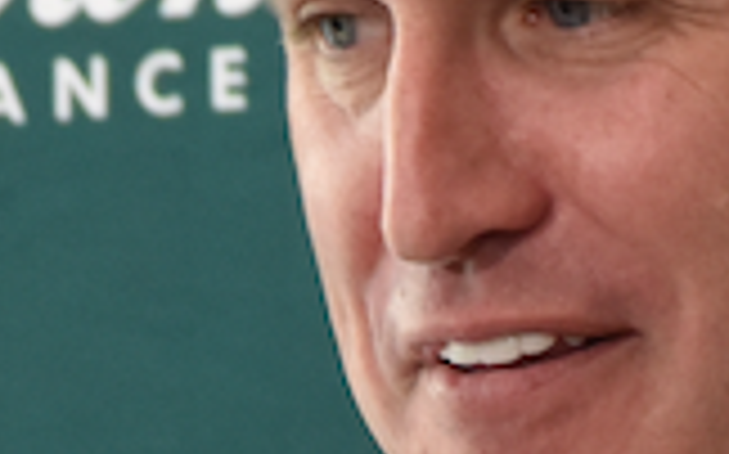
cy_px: 852
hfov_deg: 1.0
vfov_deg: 0.6
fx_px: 41609
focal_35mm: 2096
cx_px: 68
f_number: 9
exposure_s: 1/100
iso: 1000
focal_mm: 185
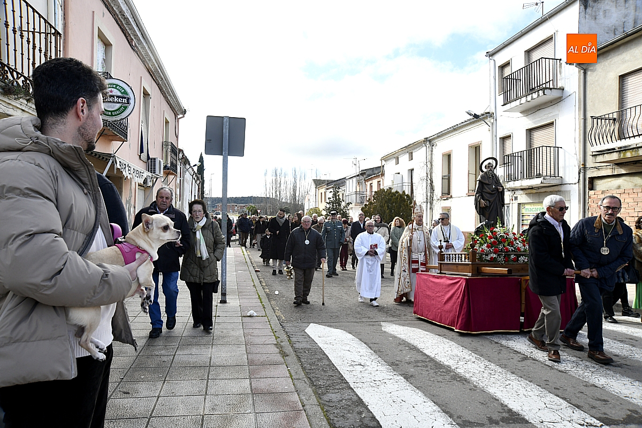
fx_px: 464
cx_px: 321
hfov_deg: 69.4
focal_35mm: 26
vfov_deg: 49.6
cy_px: 214
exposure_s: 1/160
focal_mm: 26
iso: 500
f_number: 13
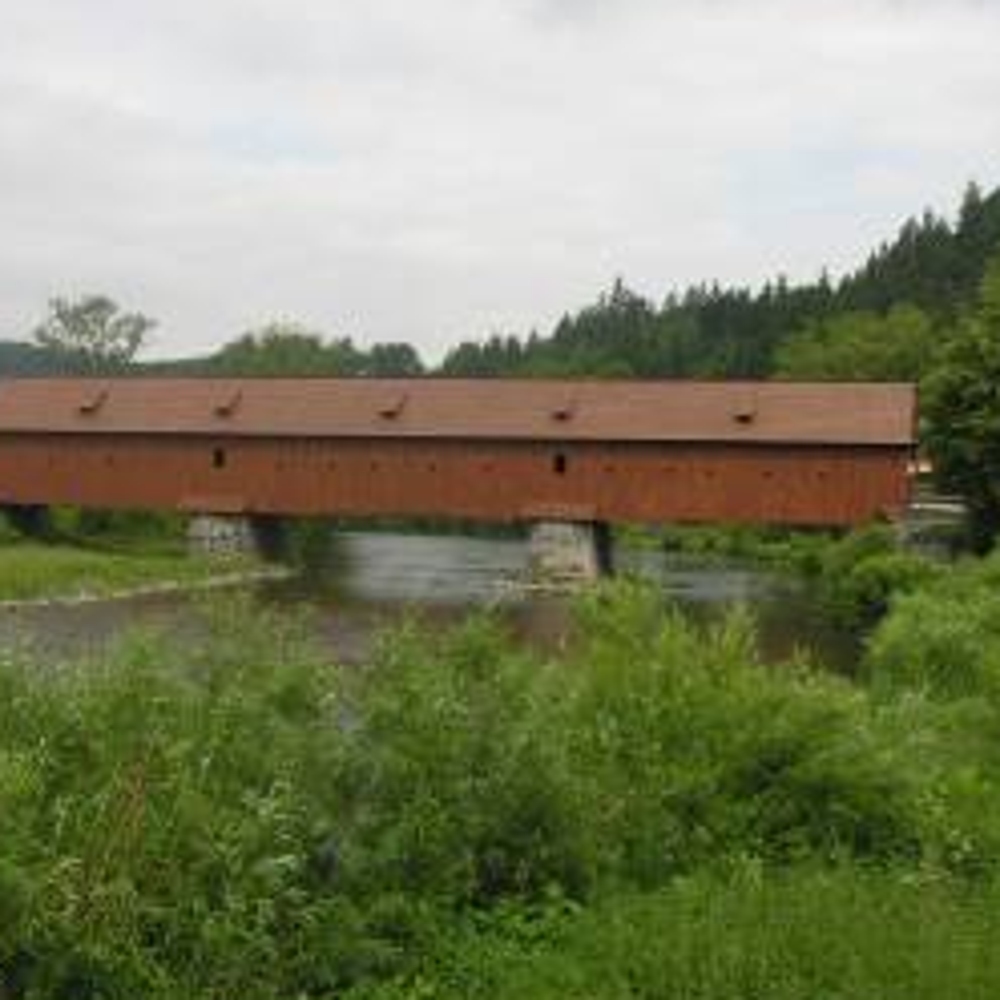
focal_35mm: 46
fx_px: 1503
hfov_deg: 36.5
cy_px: 530
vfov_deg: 36.8
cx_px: 653
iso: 50
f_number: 5.9
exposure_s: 1/197
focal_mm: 8.7
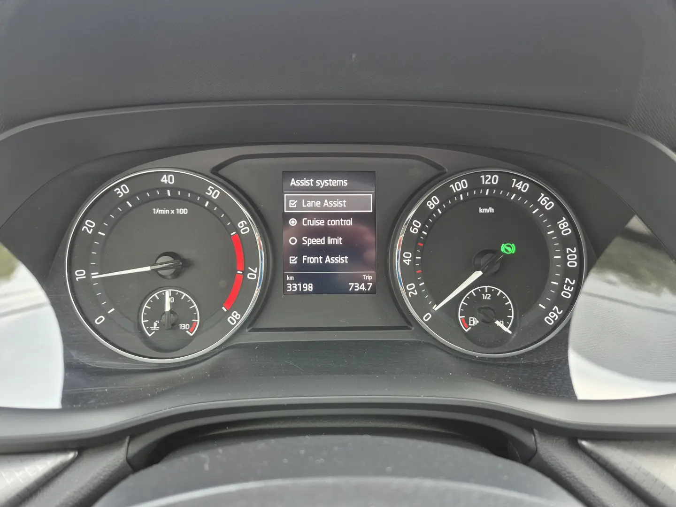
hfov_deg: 73.9
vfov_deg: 58.9
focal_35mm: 23
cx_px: 338
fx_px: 449
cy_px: 254
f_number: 1.8
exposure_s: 1/50
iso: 100
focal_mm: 5.4
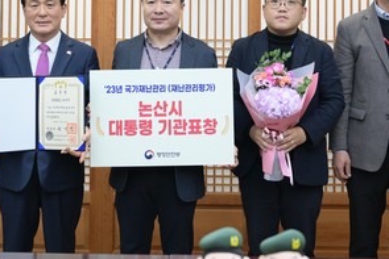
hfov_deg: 30.9
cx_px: 191
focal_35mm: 65
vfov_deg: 20.4
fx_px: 703
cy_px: 7
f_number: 2.8
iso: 1000
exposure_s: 1/200
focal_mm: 32
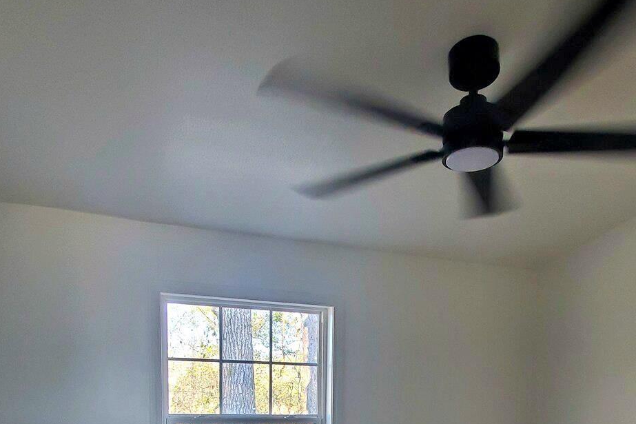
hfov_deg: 61.7
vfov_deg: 38.3
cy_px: 433
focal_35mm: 30
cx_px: 360
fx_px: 530
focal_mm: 1.8
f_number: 2.2
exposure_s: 1/60
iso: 200
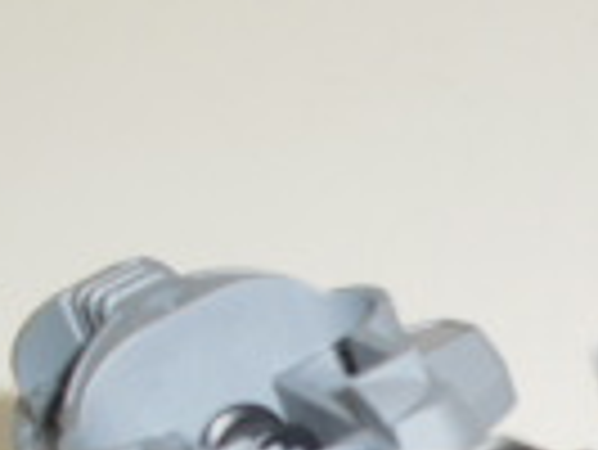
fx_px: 2991
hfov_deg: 11.2
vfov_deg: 8.3
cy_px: 819
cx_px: 719
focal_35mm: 173
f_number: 3.1
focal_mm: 6.3
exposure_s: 1/60
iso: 64
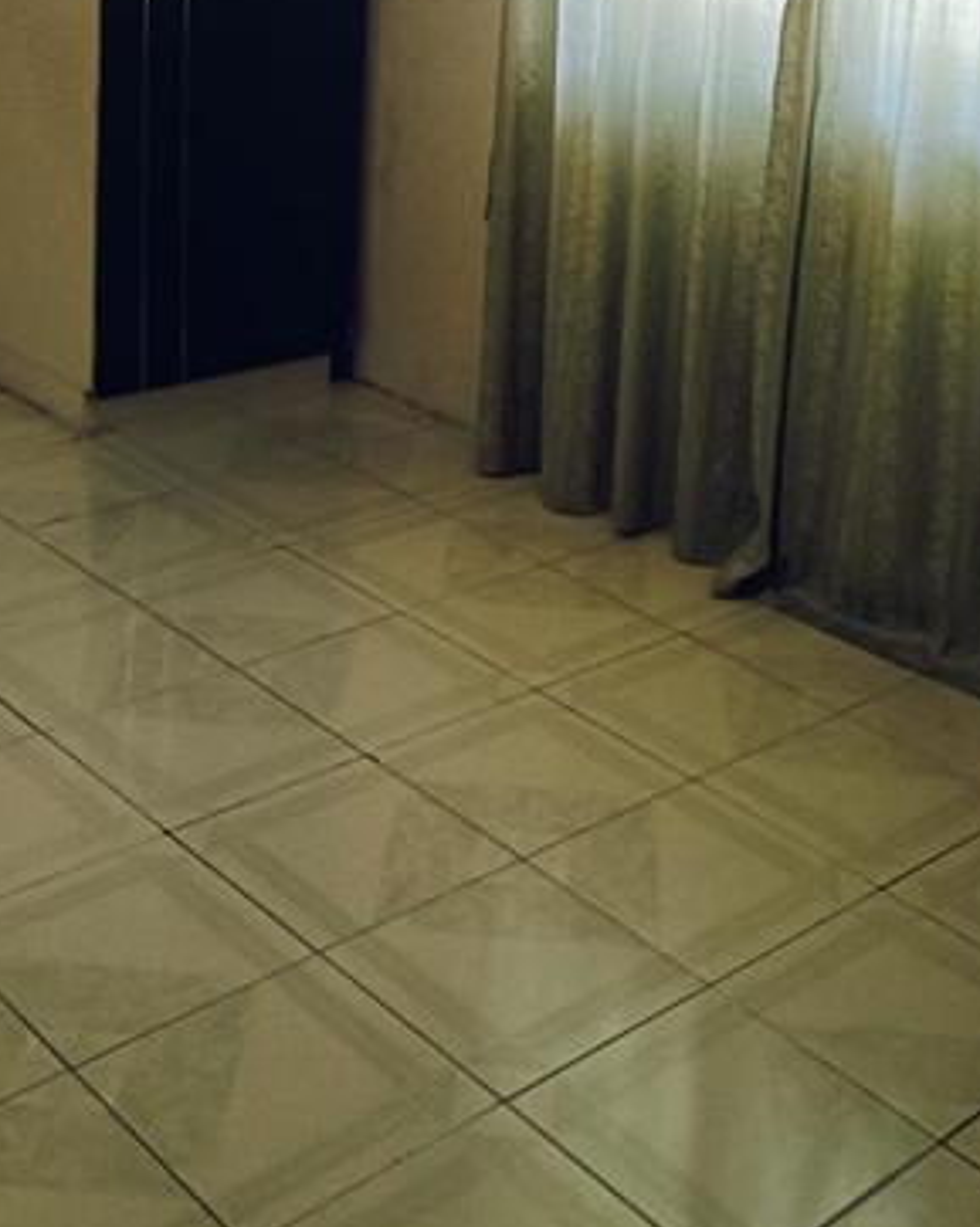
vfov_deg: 32.5
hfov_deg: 28.1
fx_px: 1960
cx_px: 529
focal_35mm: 54
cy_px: 58
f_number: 1.7
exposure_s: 1/99.9
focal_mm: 4.7
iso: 800
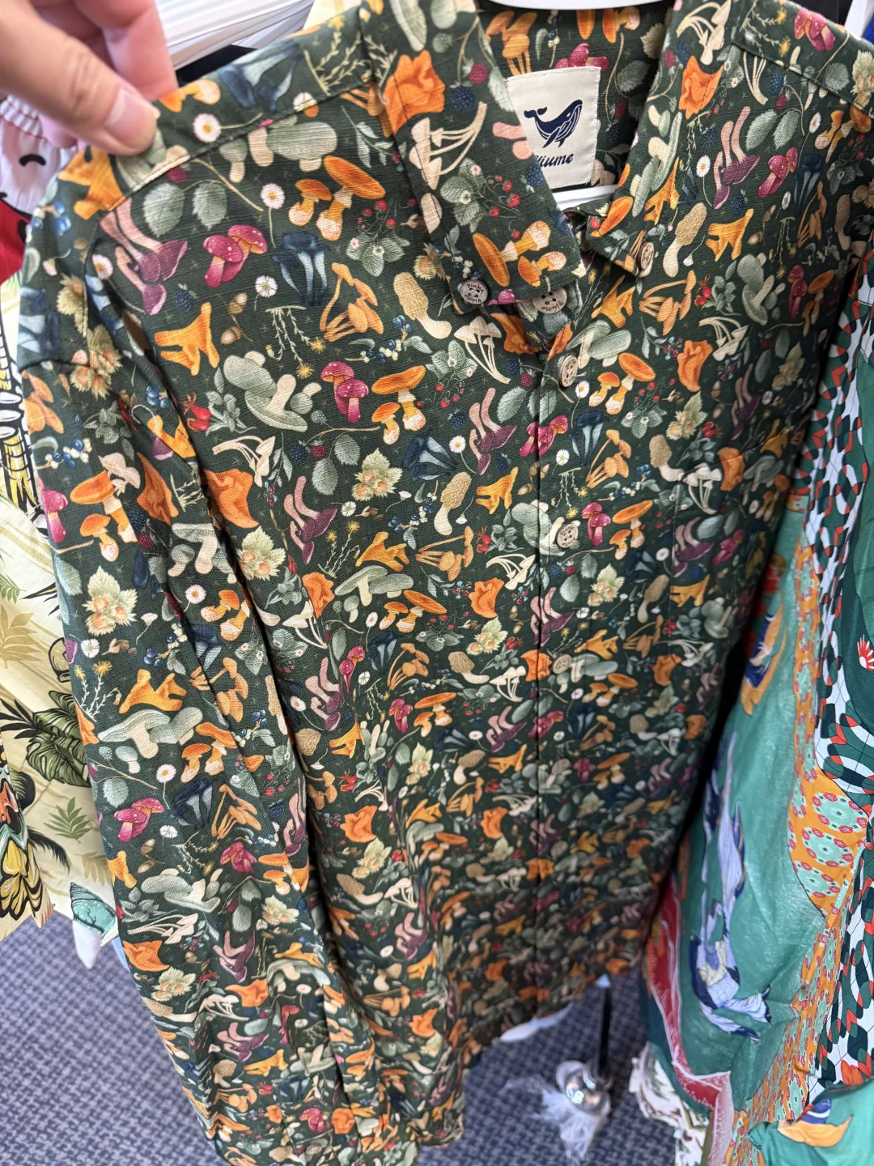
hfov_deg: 56.8
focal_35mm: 24
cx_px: 437
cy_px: 583
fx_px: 808
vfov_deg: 71.6
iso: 320
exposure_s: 1/60
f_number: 1.78
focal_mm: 6.76
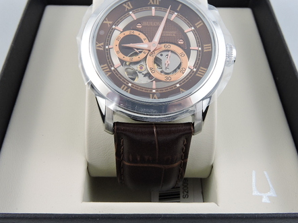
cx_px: 149
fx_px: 361
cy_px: 108
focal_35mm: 42
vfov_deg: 34.3
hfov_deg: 44.8
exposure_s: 1/30
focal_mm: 4.3
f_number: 3.3
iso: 100
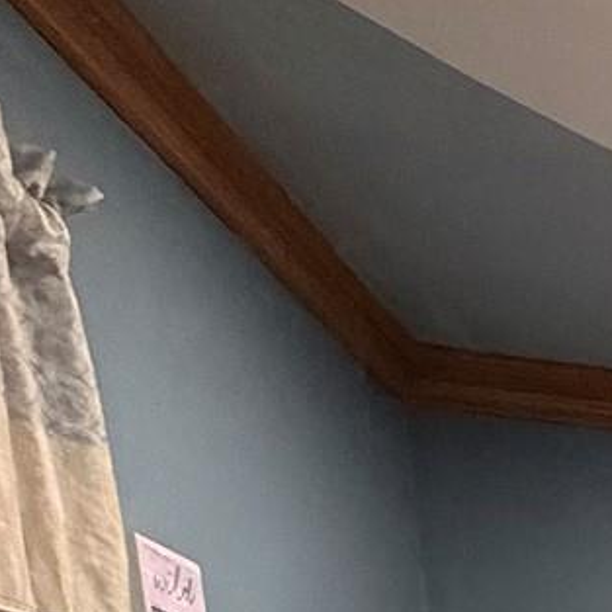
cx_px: 1699
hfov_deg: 12.5
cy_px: 1216
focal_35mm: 81
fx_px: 1620
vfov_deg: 16.4
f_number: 2.2
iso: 400
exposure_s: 1/60
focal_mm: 2.22
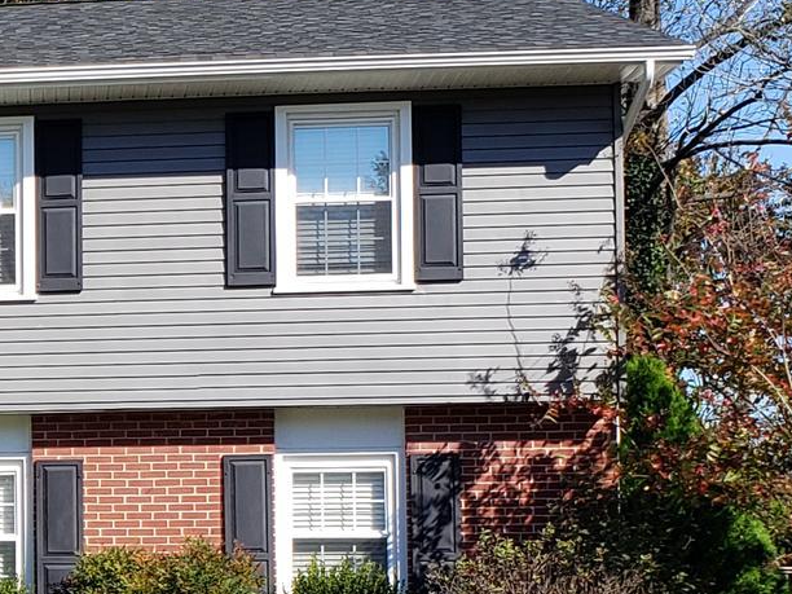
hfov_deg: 20.0
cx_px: -334
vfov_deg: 16.8
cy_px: 500
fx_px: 1991
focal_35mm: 87
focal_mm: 4.3
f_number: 2.4
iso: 50
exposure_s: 1/1044
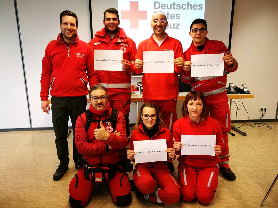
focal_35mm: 27
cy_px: 104
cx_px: 139
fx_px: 217
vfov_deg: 51.4
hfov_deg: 65.3
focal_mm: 4.5
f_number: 2.2
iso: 250
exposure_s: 1/33.3
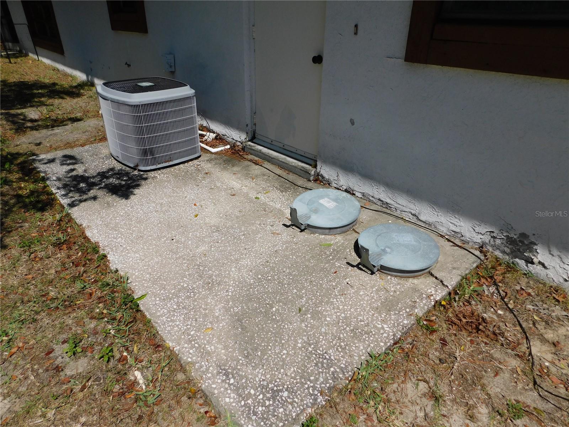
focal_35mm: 23
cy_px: 214
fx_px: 378
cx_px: 284
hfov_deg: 73.9
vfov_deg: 58.9
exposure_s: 1/800
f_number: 6
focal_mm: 4
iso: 125
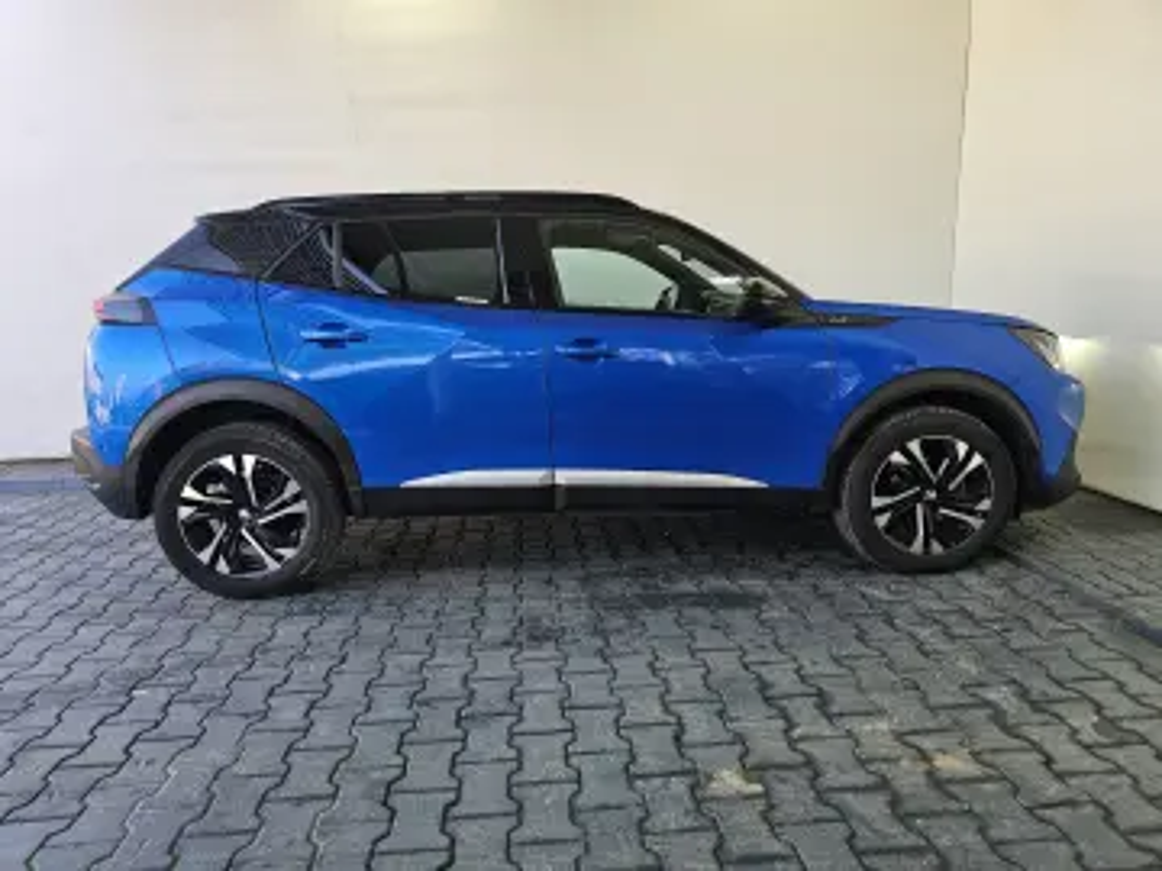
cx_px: 581
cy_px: 436
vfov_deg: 58.9
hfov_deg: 73.9
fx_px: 772
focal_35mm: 23
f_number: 1.7
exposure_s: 1/190
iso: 50
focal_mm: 6.3
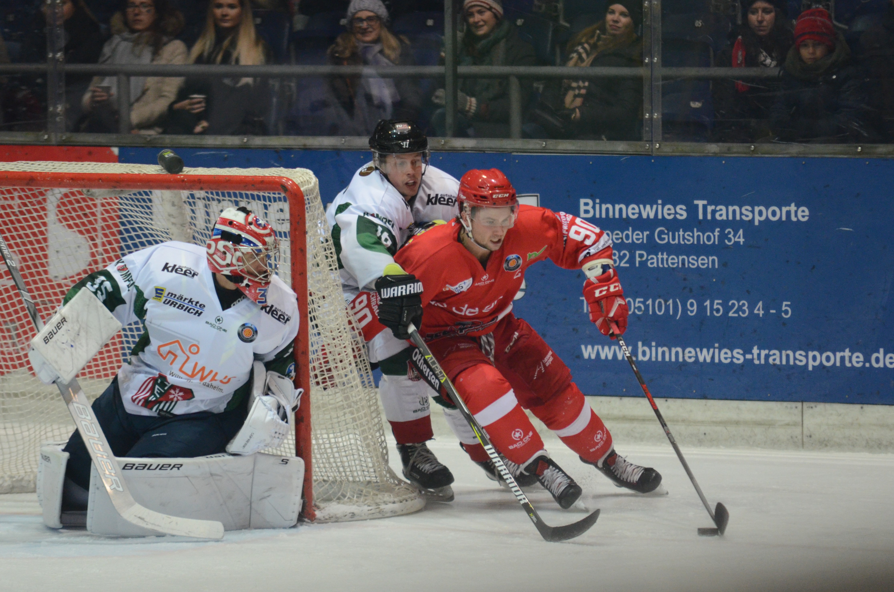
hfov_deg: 6.9
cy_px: 296
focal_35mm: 300
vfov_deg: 4.6
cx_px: 447
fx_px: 7435
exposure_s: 1/1000
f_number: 2.8
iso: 2000
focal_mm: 200
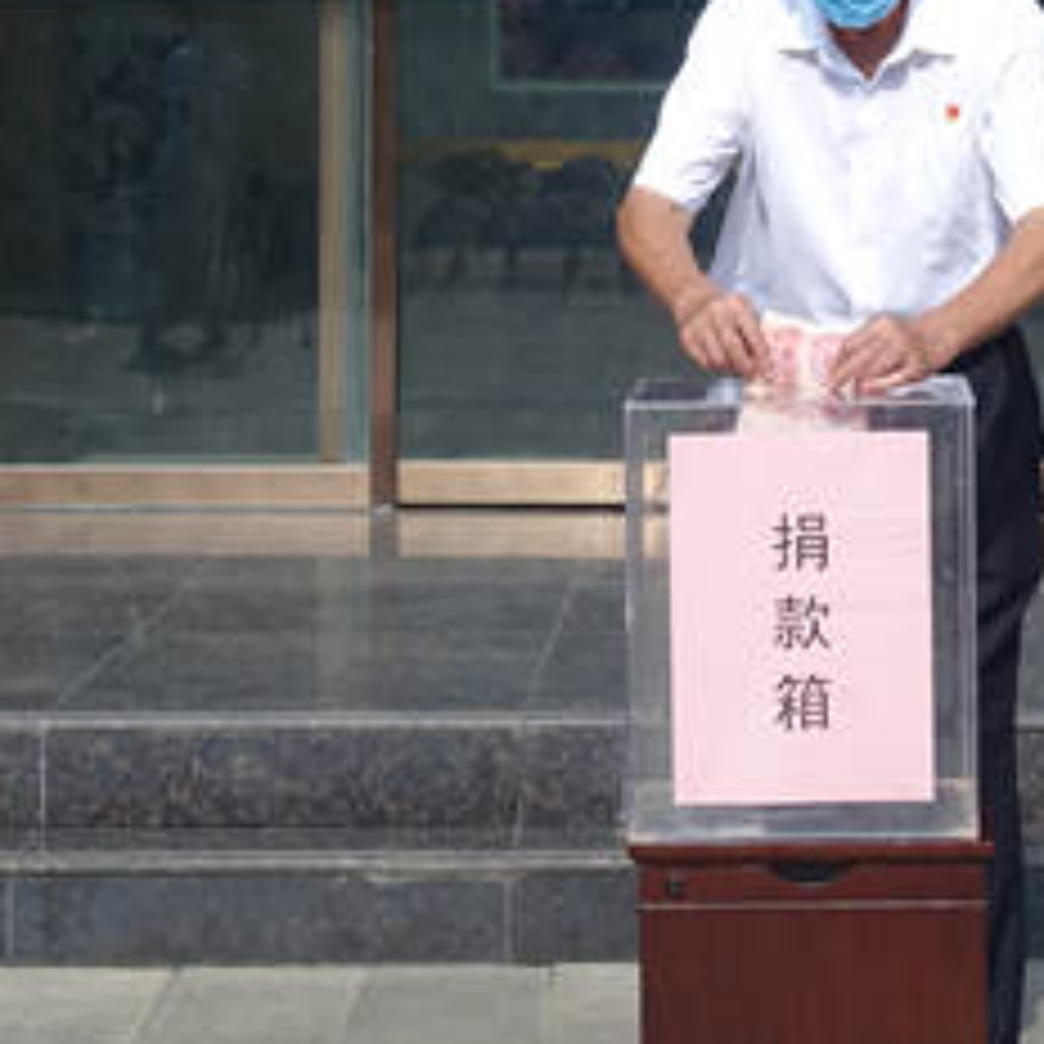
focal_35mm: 129
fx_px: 4402
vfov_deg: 13.3
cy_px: -7
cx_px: 850
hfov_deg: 13.5
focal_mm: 16.09
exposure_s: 1/800
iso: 125
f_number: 4
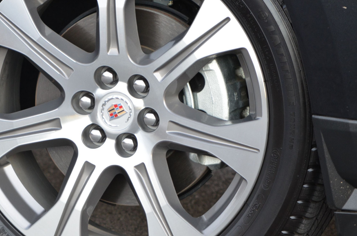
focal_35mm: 401
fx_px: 3969
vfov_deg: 3.4
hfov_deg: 5.1
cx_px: 130
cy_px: 107
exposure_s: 1/30
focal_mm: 200
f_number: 9
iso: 800
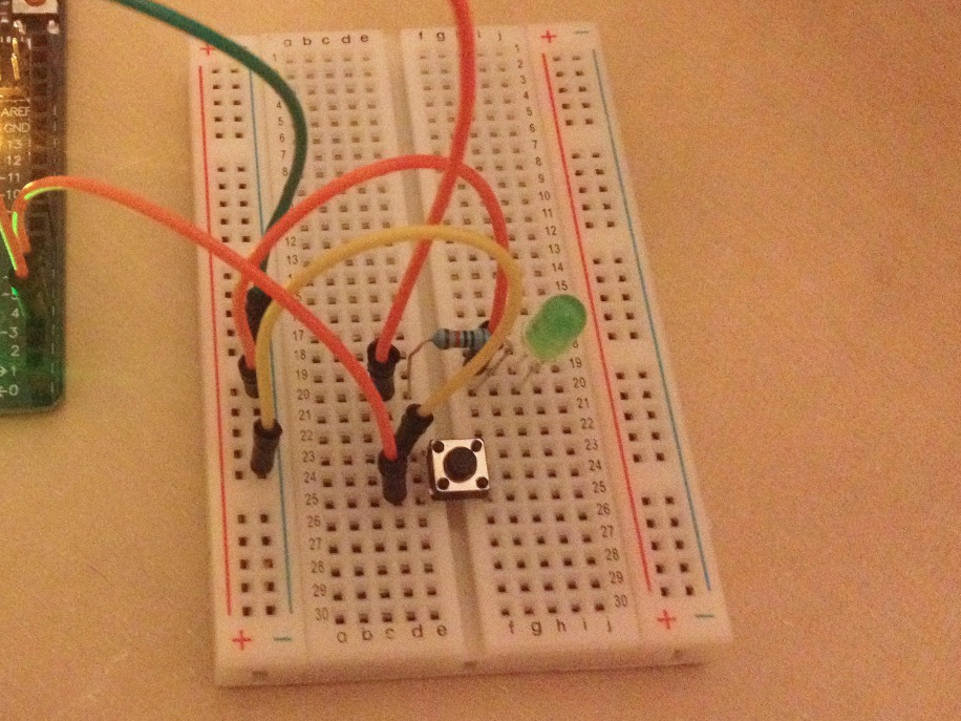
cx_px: 237
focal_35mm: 55
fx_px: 1527
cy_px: 260
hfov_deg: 34.2
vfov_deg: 26.5
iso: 640
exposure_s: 1/15
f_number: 2.4
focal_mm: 4.28
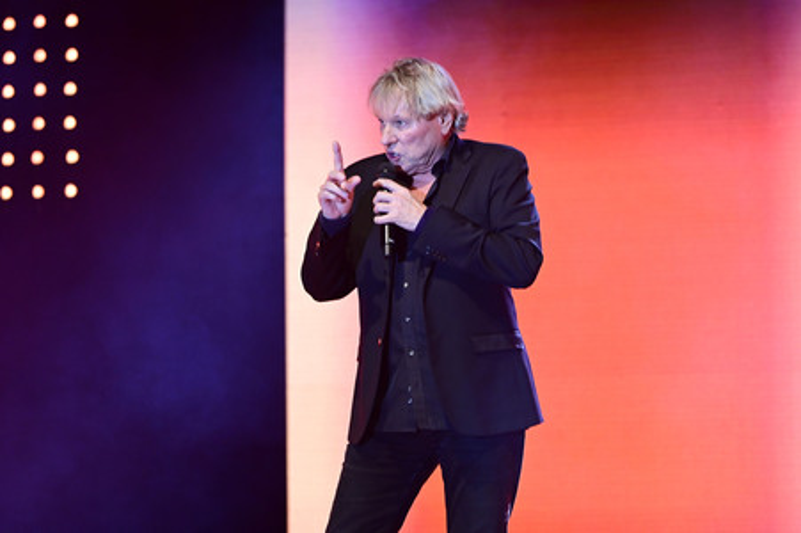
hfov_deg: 10.3
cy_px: 266
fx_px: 4447
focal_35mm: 200
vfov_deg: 6.9
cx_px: 400
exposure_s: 1/250
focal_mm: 200
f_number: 3.5
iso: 2000
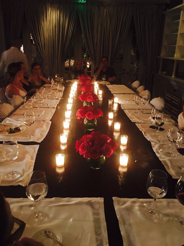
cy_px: 123
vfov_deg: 61.7
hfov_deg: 48.2
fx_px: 206
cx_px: 92
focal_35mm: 29
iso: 125
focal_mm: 4.15
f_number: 2.2
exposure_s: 1/4
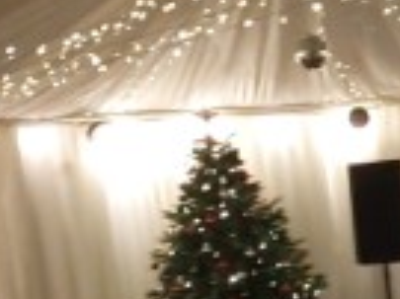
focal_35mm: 152
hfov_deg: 12.7
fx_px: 1755
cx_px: 464
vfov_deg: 9.1
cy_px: 625
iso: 400
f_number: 1.8
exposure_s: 1/50
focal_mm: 5.23
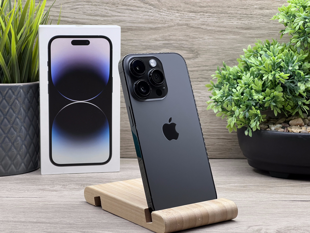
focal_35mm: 77
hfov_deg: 25.3
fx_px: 690
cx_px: 155
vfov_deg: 19.1
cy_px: 116
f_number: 2.8
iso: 100
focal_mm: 9
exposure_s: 1/100
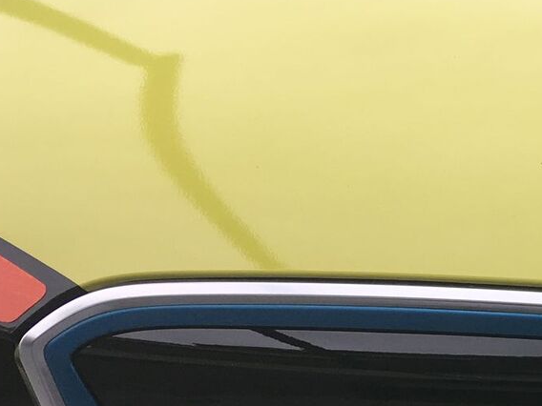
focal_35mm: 98
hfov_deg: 17.7
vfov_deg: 15.0
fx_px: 1534
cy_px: 322
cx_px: 843
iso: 25
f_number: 2.2
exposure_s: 1/403
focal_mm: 4.15
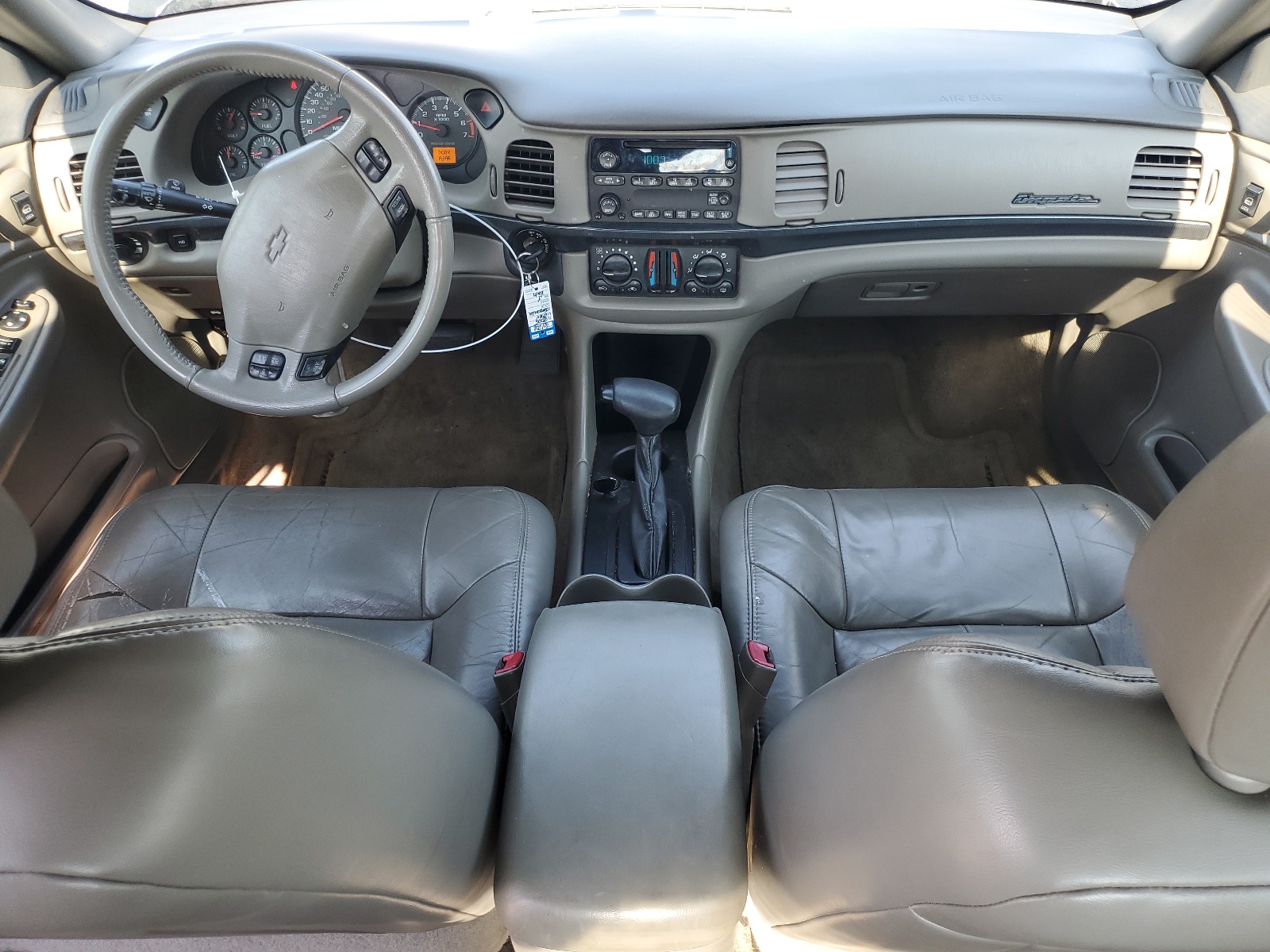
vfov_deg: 53.1
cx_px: 635
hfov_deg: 67.3
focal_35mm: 26
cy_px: 476
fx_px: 954
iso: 56
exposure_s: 1/120
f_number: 1.5
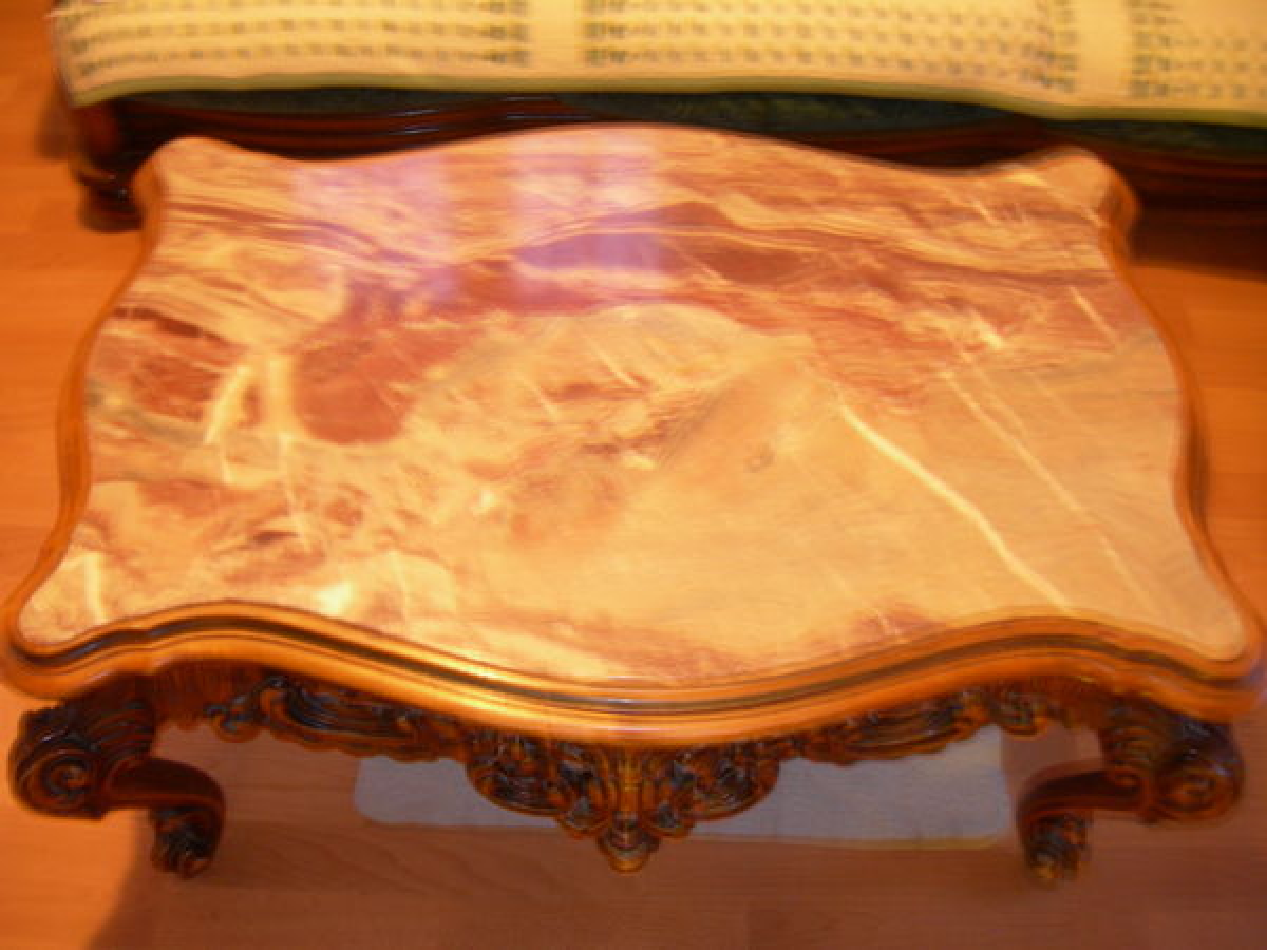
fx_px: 1391
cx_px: 634
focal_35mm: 38
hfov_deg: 49.0
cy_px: 475
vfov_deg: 37.7
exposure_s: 1.1
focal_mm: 7.8
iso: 200
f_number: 2.8
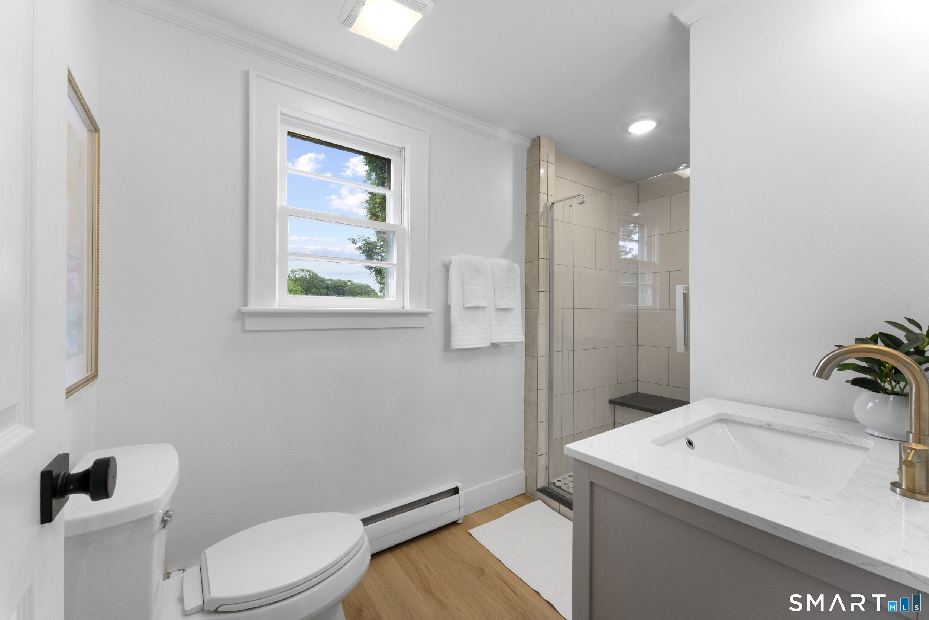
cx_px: 464
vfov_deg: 81.2
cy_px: 310
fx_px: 361
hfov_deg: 104.3
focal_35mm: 14
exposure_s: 1/30
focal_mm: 14
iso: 800
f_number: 10
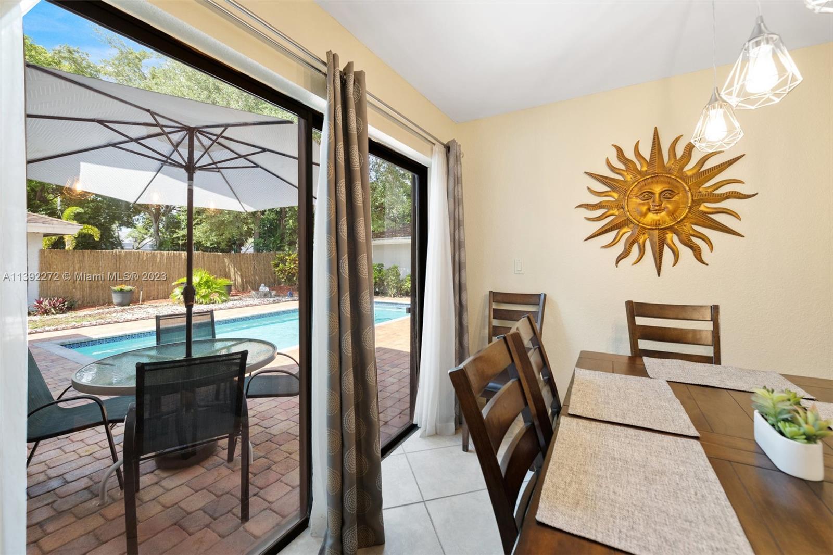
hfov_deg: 104.3
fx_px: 324
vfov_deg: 81.2
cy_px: 278
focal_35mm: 14
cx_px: 416
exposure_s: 1/3
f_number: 6.3
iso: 400
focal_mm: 14
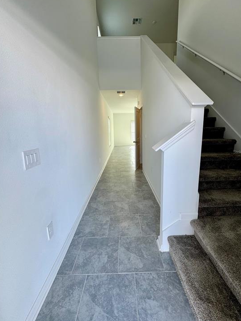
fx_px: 139
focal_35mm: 15
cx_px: 125
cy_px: 152
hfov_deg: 81.7
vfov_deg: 98.1
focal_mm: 2.22
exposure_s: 1/120
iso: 40
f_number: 2.2
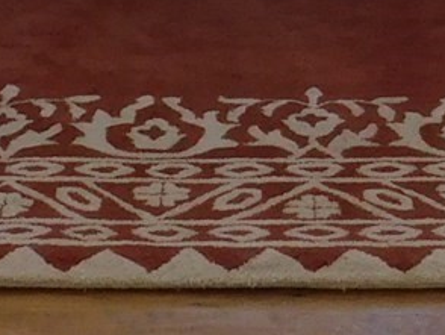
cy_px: -426
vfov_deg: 8.6
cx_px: 328
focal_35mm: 160
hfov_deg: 12.3
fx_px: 2059
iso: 125
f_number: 3
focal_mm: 4
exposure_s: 1/30
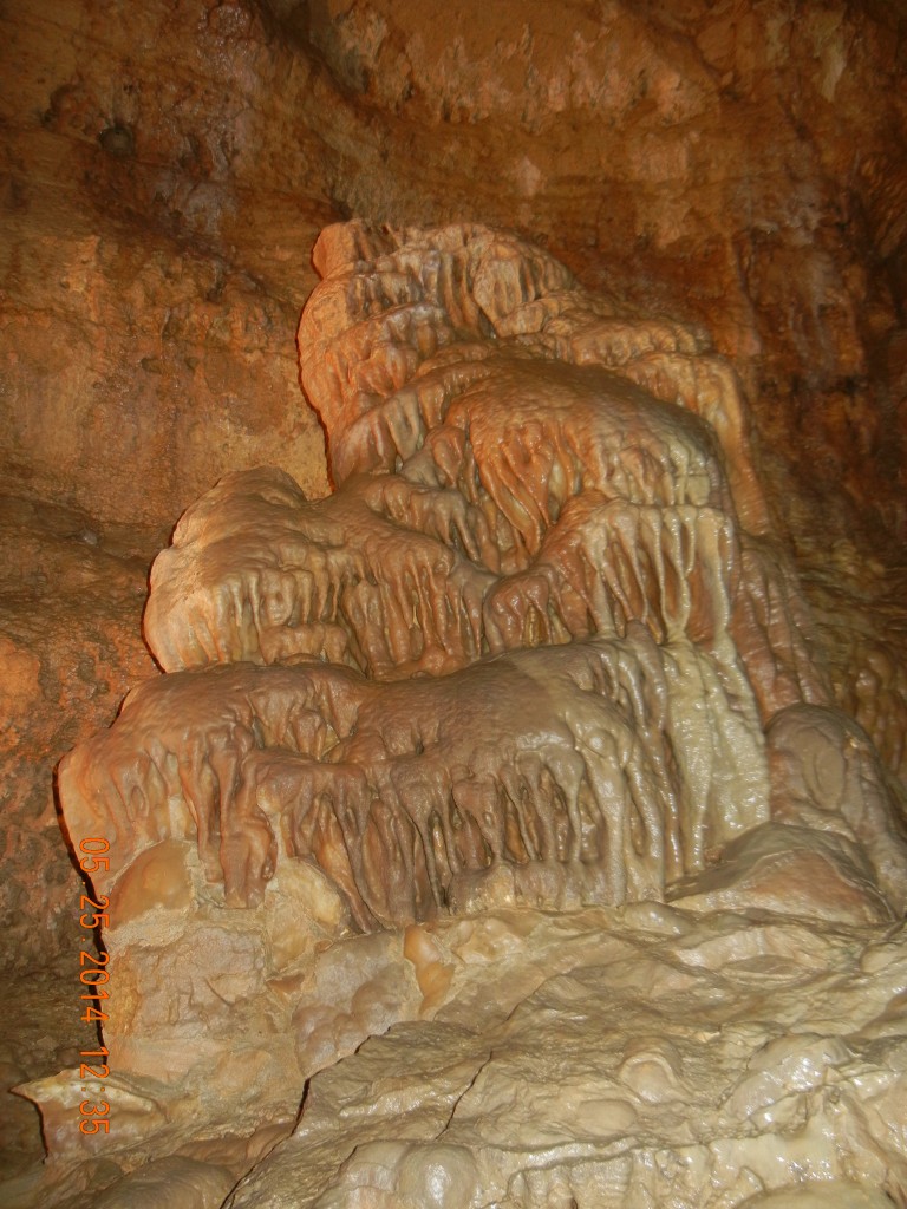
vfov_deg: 60.0
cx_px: 454
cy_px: 604
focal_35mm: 30
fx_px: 1048
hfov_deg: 46.8
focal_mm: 5.4
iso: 204
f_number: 3.5
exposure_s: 1/30
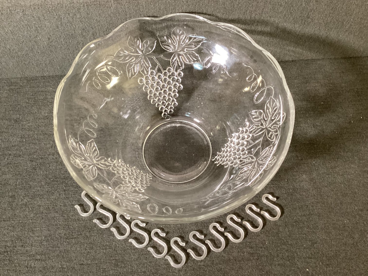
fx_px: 330
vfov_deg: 45.4
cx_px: 184
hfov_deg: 58.3
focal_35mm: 31
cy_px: 138
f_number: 2.4
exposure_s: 1/30
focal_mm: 3.3
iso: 320
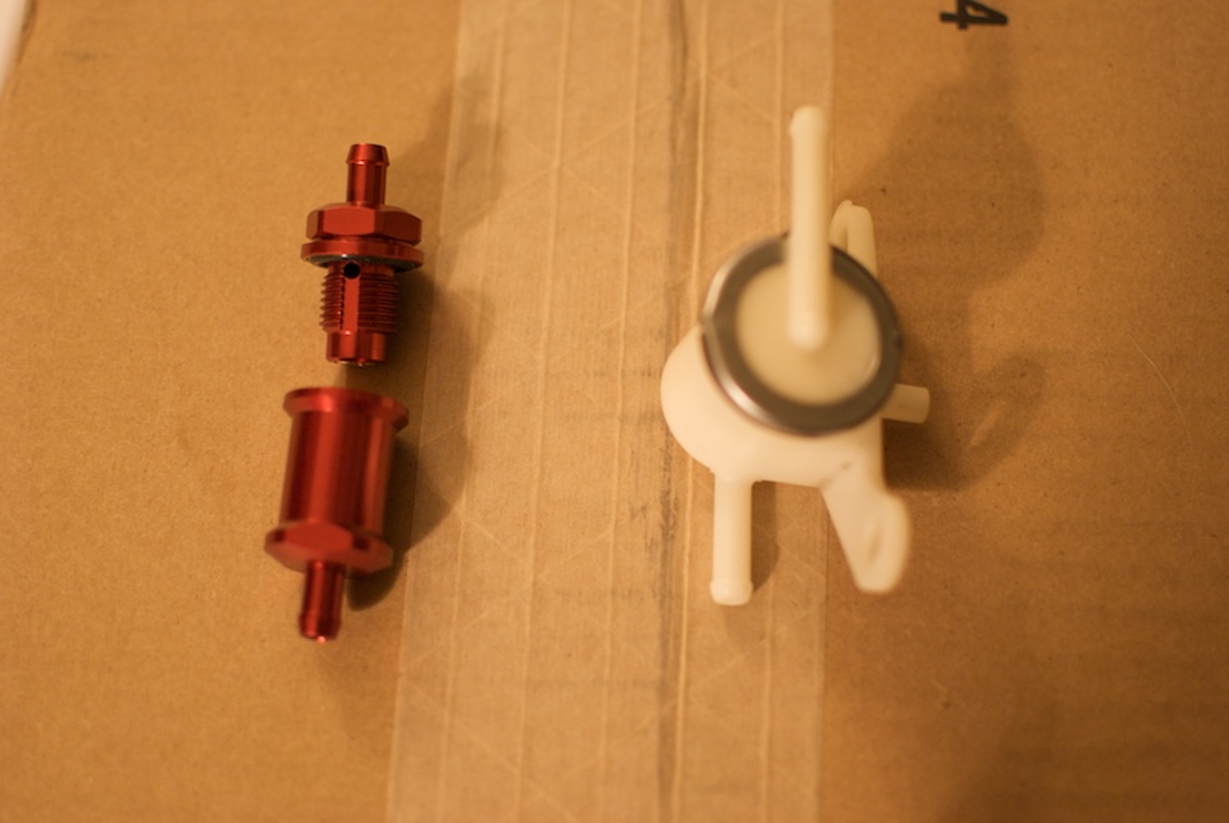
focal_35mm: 52
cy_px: 412
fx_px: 1795
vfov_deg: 25.8
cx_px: 614
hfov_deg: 37.8
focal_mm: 35
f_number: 1.8
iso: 560
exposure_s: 1/30
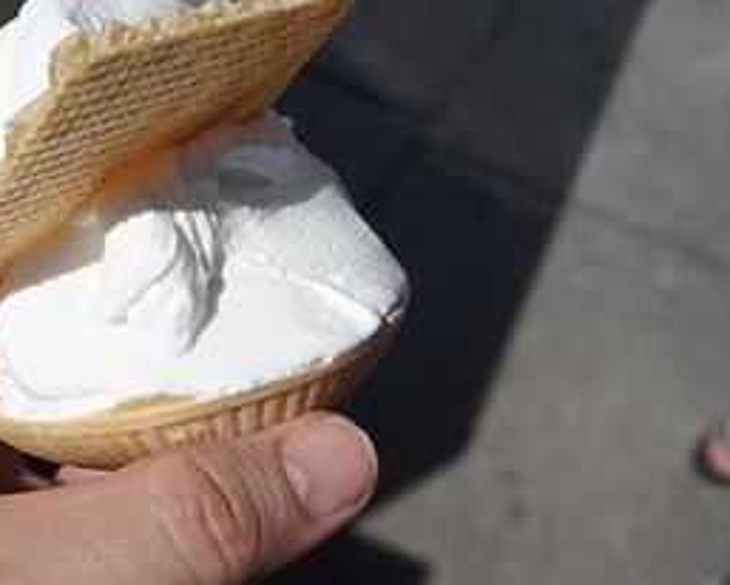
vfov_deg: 25.8
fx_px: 1276
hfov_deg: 30.8
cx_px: 108
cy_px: 237
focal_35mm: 59
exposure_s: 1/1000
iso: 200
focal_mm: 24
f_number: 8
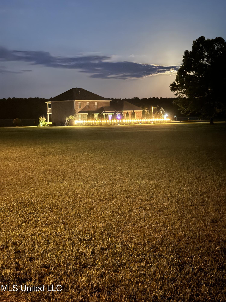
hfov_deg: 30.3
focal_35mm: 48
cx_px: 113
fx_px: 418
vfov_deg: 39.7
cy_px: 151
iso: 2000
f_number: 1.78
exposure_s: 1/2
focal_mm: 6.76
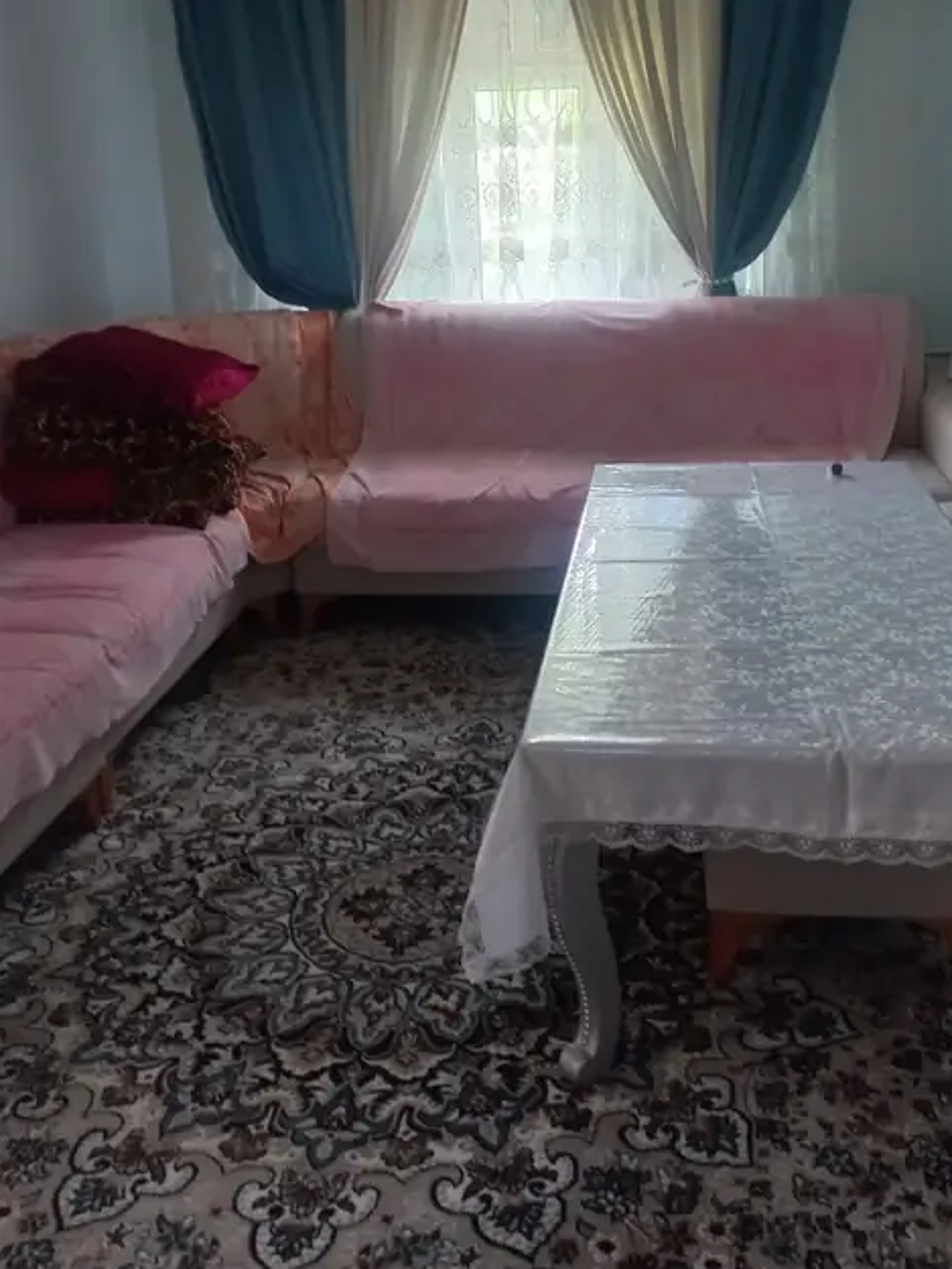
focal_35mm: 36
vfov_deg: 50.7
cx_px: 543
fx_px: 1320
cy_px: 455
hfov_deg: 39.6
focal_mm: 4.6
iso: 400
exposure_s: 1/25
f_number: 1.8
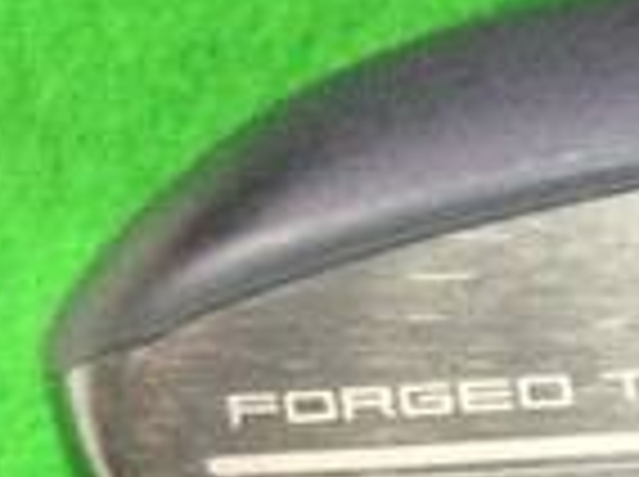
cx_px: 1296
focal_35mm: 140
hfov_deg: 12.4
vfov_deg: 10.4
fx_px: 2580
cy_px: 603
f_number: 2.4
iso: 200
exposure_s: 1/30
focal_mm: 3.3
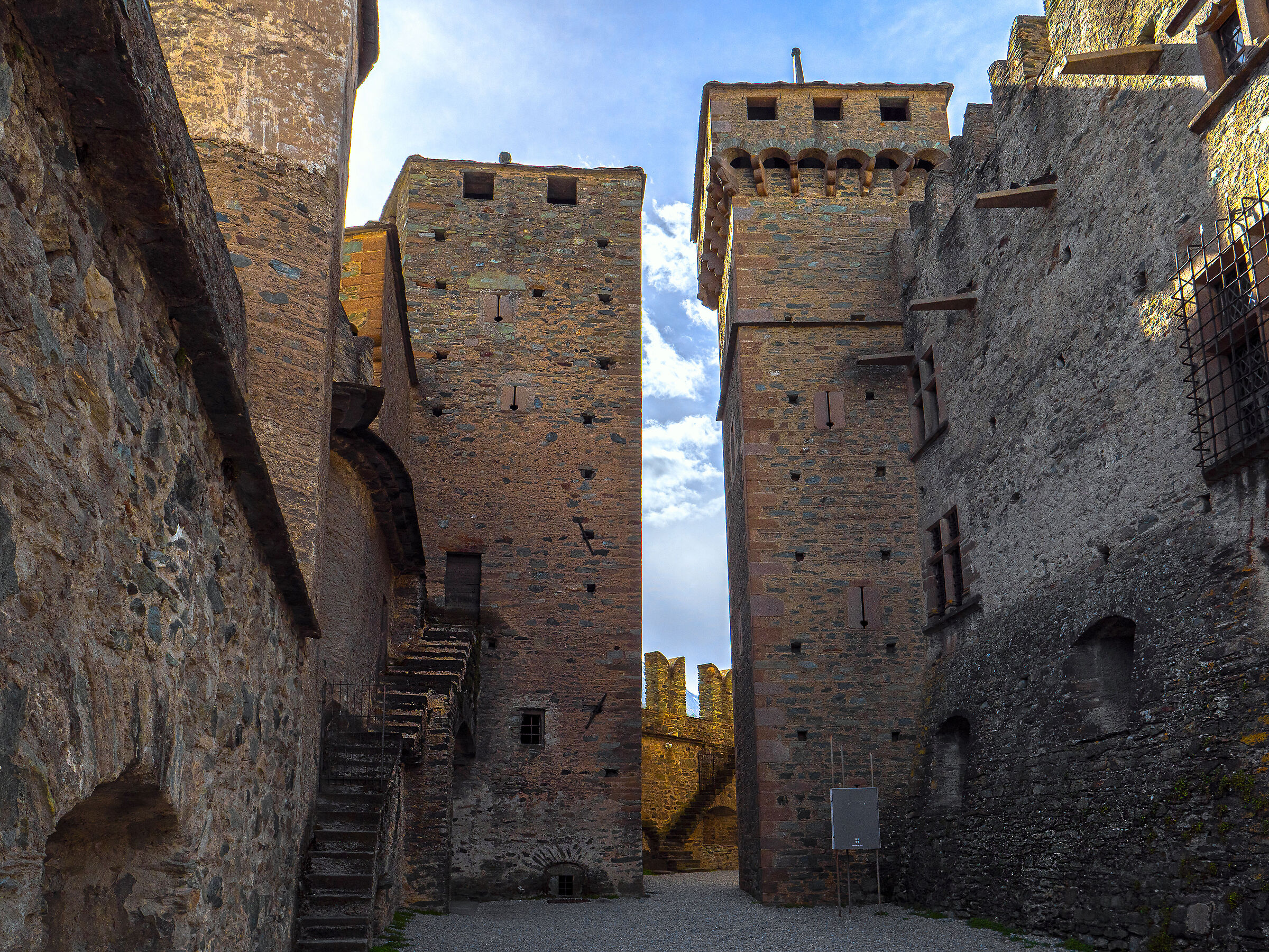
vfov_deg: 56.8
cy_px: 476
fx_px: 880
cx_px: 634
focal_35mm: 24
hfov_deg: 71.6
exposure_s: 1/640
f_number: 6.3
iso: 200
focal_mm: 12
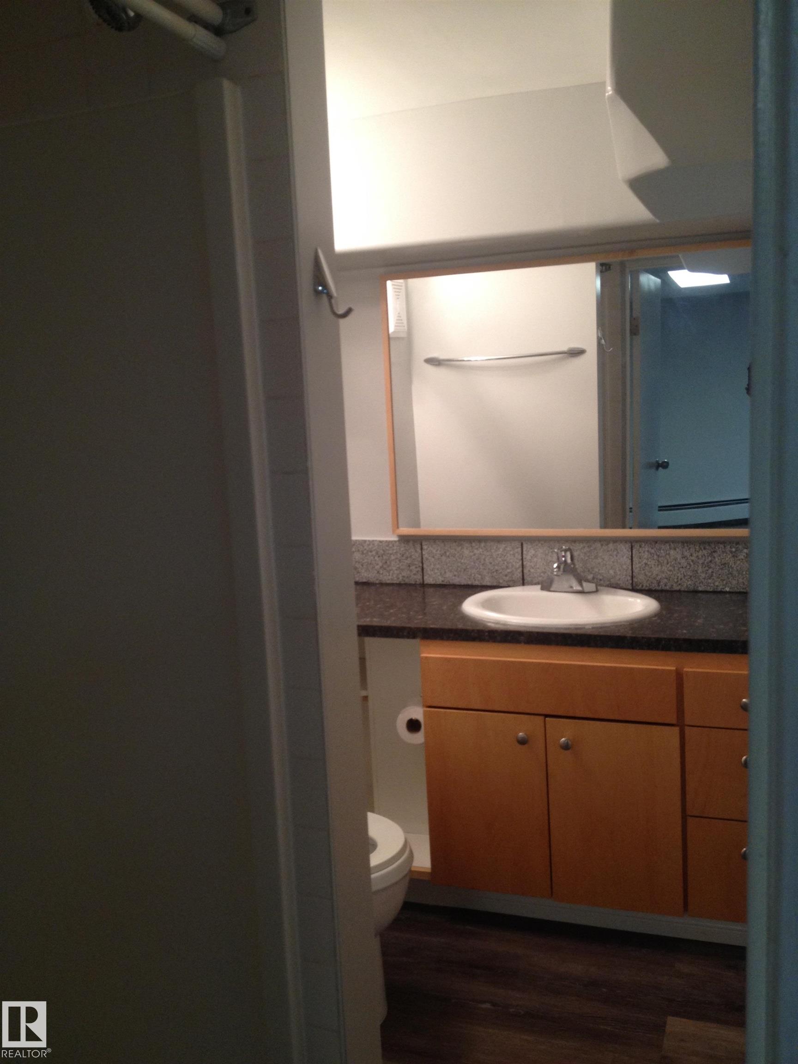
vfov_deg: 52.6
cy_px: 532
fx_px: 1076
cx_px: 399
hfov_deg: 40.7
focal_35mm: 35
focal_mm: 4.28
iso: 125
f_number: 2.4
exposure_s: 1/20
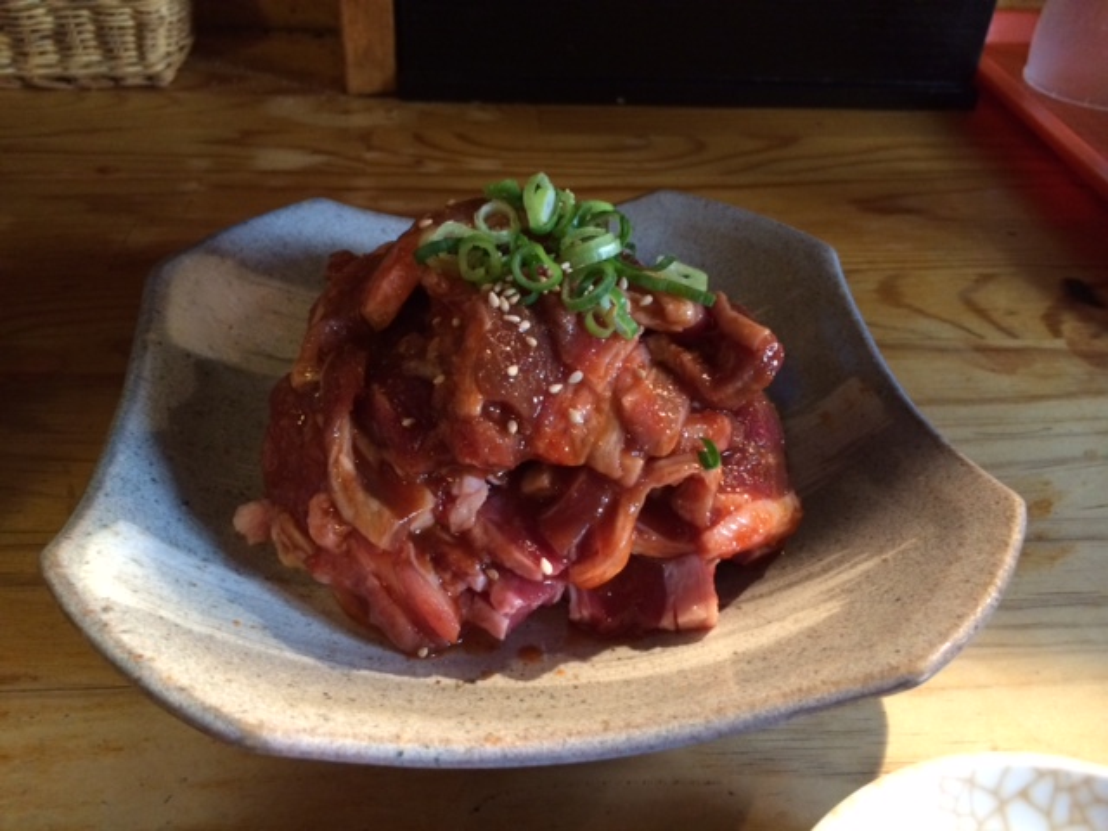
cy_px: 416
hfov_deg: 60.0
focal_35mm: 30
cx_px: 554
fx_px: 960
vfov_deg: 46.8
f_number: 2.2
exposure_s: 1/24
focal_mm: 4.12
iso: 320
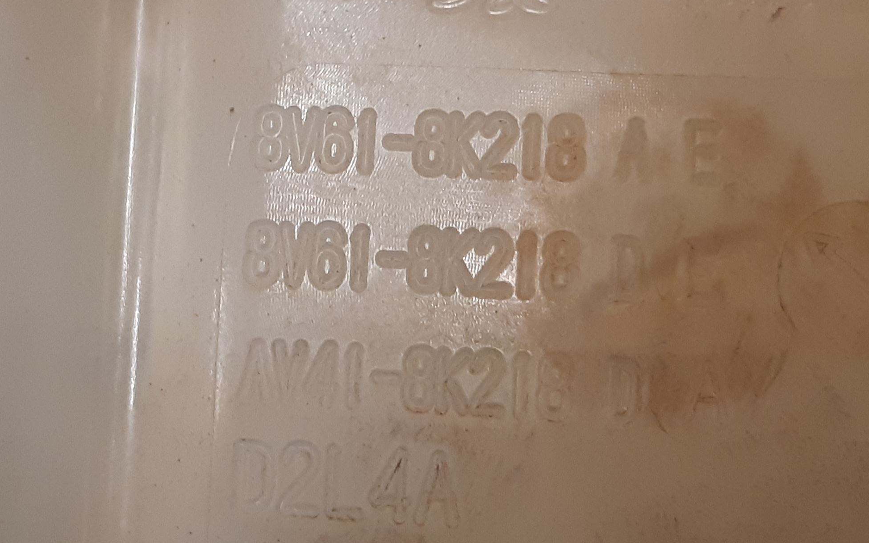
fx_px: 687
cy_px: 262
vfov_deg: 43.1
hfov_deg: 64.6
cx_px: 435
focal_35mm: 29
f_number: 1.7
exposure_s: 1/50
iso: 200
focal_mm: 3.93
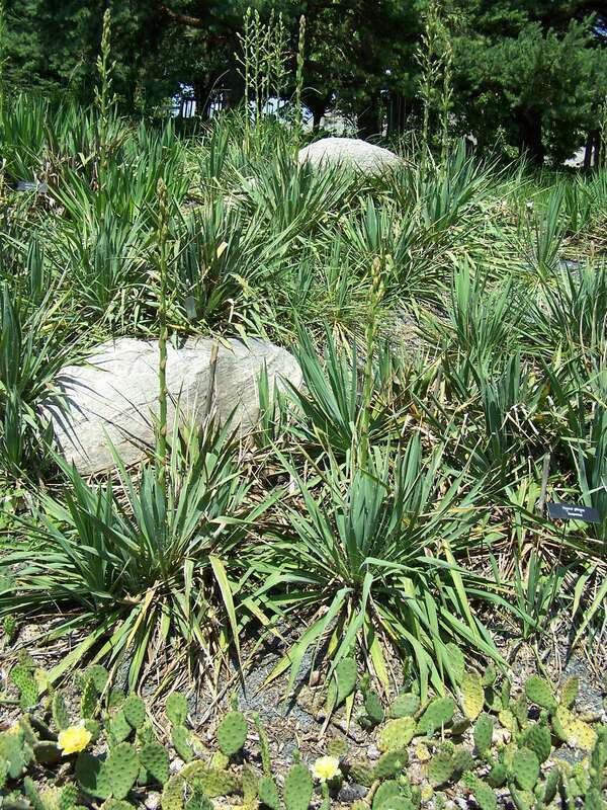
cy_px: 405
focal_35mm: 40
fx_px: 935
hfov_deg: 36.0
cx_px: 304
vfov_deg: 46.8
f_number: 2.8
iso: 80
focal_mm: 6.7
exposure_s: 1/1000
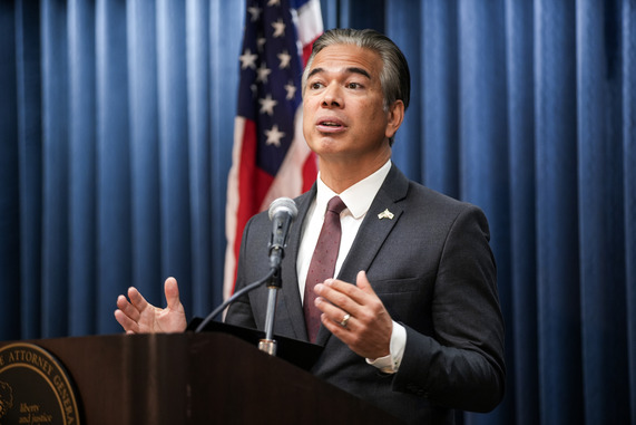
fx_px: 2827
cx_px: 318
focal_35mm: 160
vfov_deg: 8.6
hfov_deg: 12.8
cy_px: 212
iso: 1000
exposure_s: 1/160
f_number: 2.8
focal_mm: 160
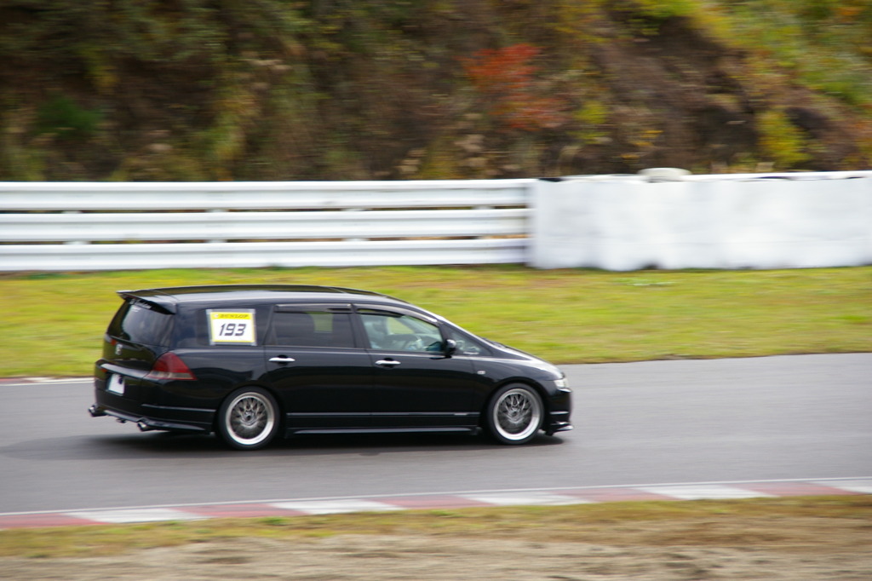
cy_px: 290
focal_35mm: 232
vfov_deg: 5.9
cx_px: 436
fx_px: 5630
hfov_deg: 8.9
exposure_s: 1/180
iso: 200
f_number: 8
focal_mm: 155
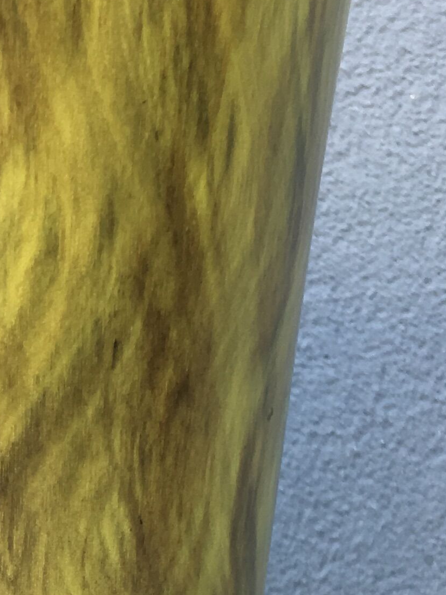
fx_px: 1821
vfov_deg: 17.9
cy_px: 640
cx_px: -87
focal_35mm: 106
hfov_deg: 13.6
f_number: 2.2
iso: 25
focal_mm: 4.15
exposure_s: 1/100
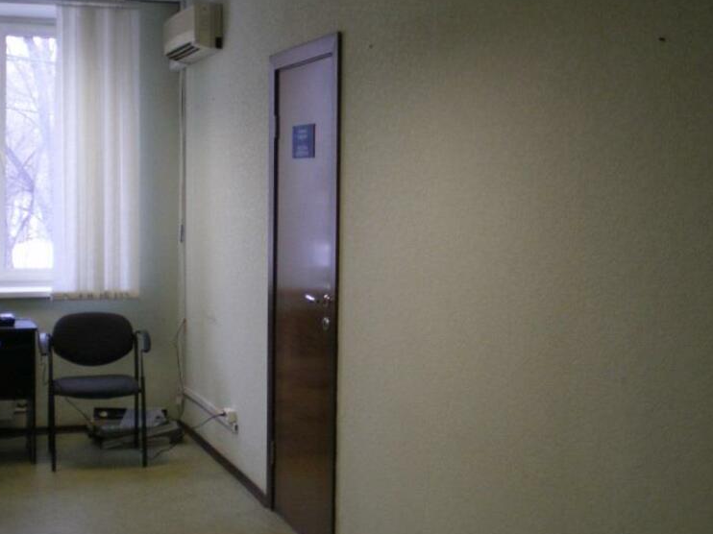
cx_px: 341
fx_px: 1153
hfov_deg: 34.4
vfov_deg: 26.1
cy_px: 251
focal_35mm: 56
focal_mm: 6.3
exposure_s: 1/30
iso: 250
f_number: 3.1
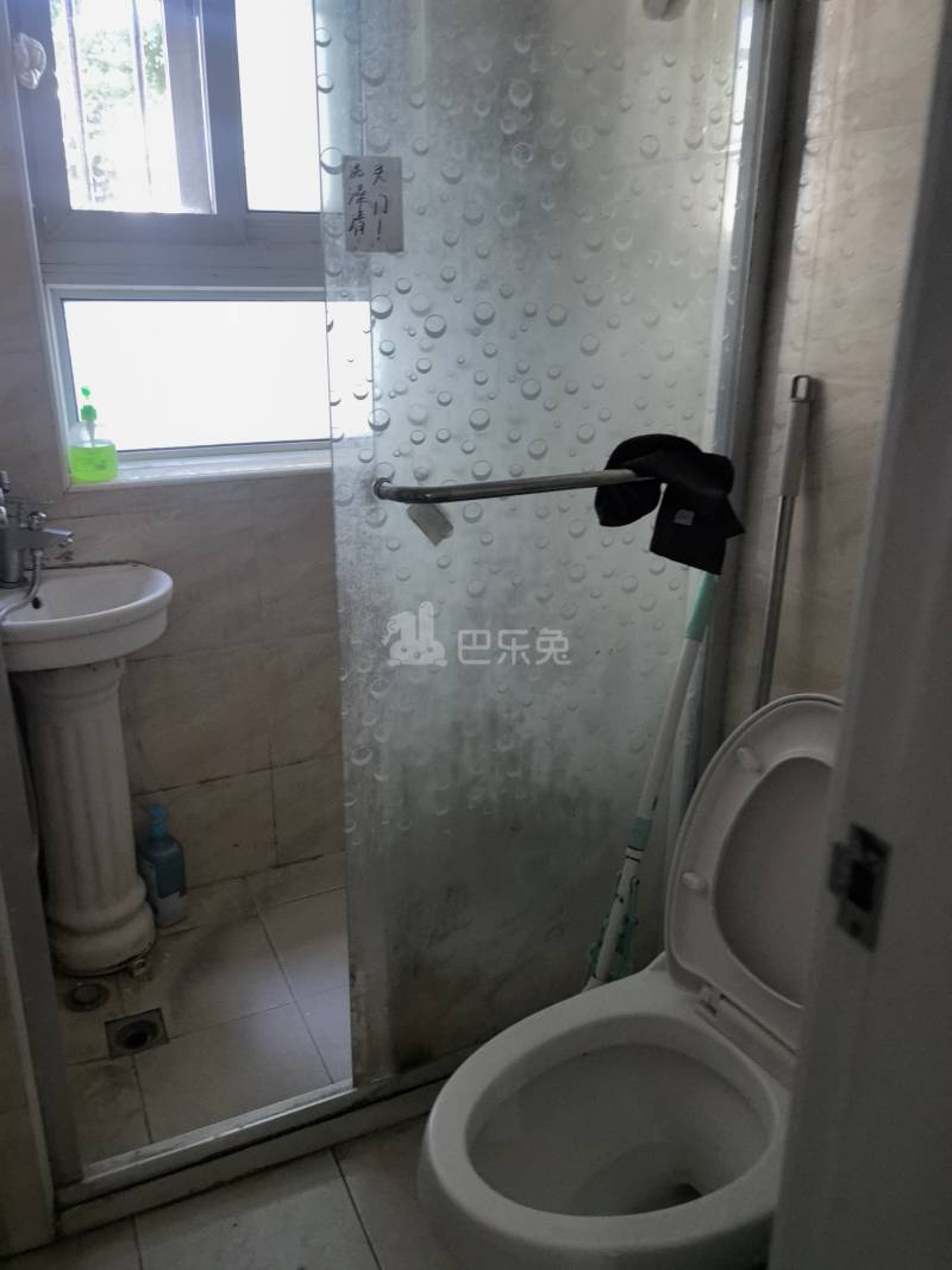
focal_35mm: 27
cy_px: 635
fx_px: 990
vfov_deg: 65.3
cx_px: 476
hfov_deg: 51.3
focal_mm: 5.75
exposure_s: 1/50
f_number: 1.4
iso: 250
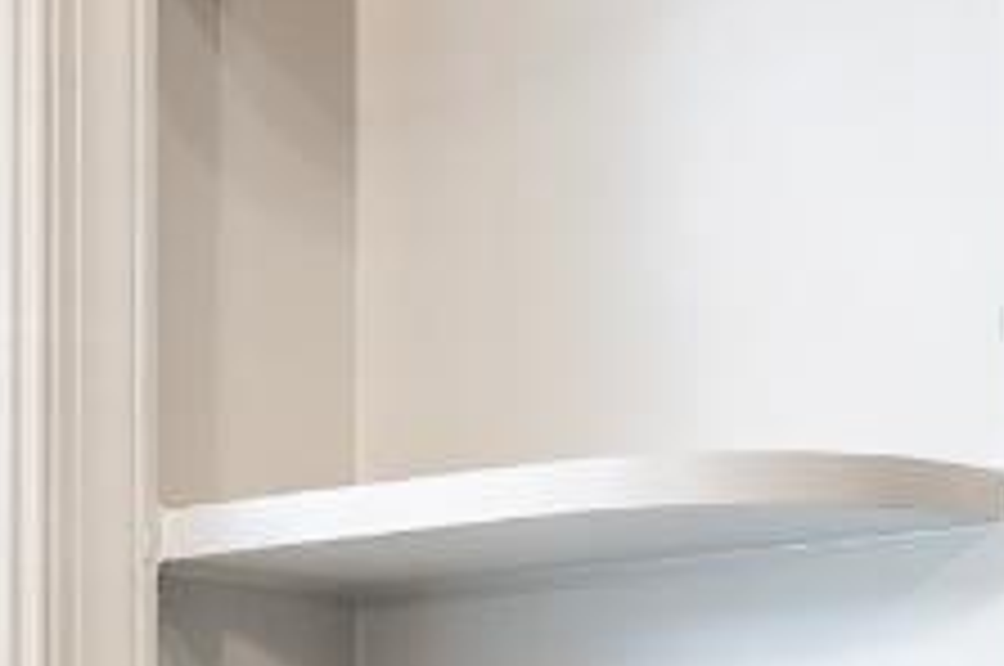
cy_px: 1793
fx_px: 5625
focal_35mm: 202
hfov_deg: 9.9
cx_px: -536
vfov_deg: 6.4
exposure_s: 1/20
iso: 200
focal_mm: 30
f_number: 4
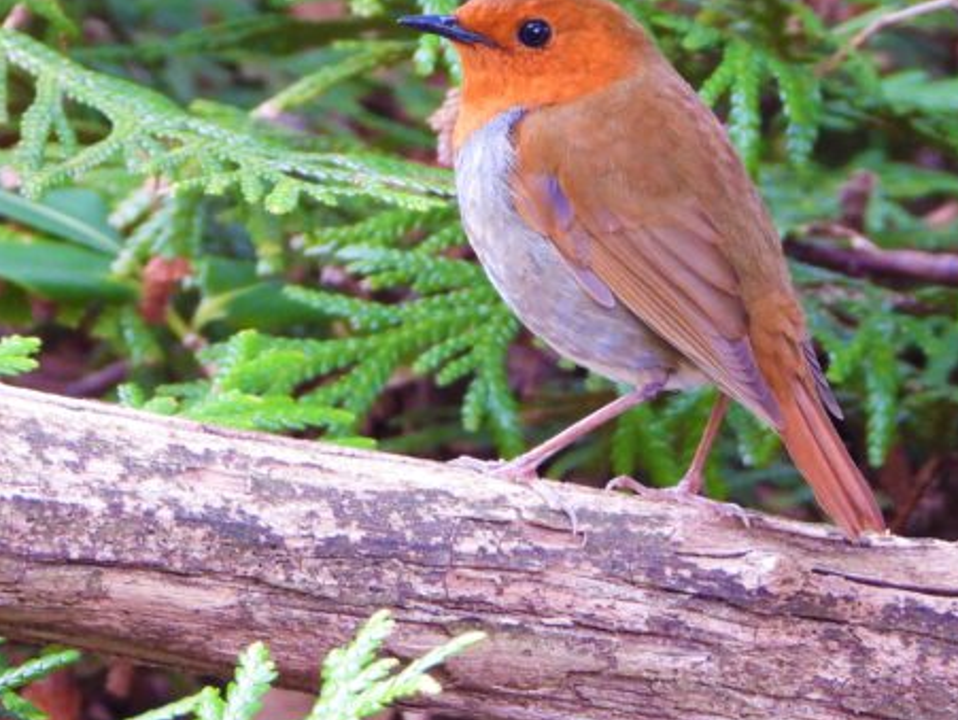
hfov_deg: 1.8
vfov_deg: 1.3
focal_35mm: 1106
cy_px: 232
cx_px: 678
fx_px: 30633
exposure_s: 1/60
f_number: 5
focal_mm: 117
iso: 560
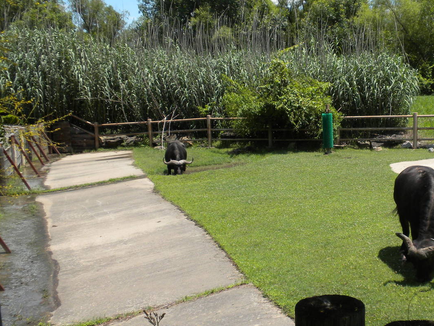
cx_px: 320
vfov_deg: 26.1
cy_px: 196
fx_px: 702
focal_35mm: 56
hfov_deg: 33.7
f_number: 3.5
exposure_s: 1/615
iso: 64
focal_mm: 6.6
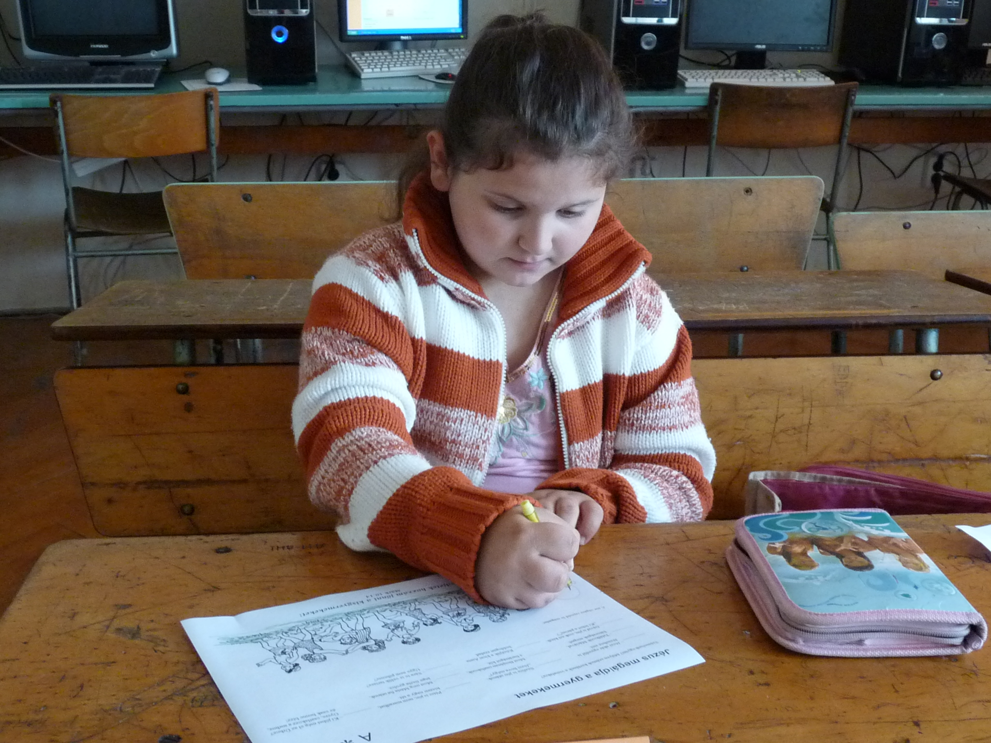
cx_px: 496
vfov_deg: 35.1
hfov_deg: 45.8
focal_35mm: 41
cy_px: 372
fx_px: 1174
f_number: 2.8
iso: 400
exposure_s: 1/30
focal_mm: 4.8
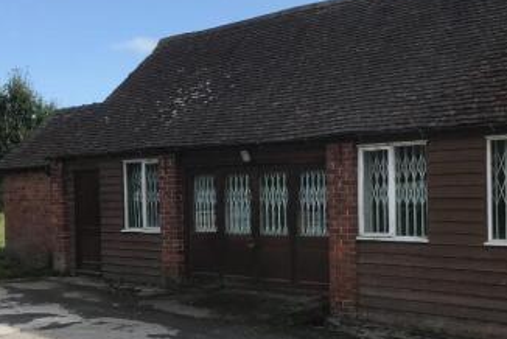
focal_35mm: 52
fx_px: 733
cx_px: 349
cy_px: 218
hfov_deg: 37.6
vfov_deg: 25.9
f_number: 1.8
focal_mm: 3.99
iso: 20
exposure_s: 1/1294
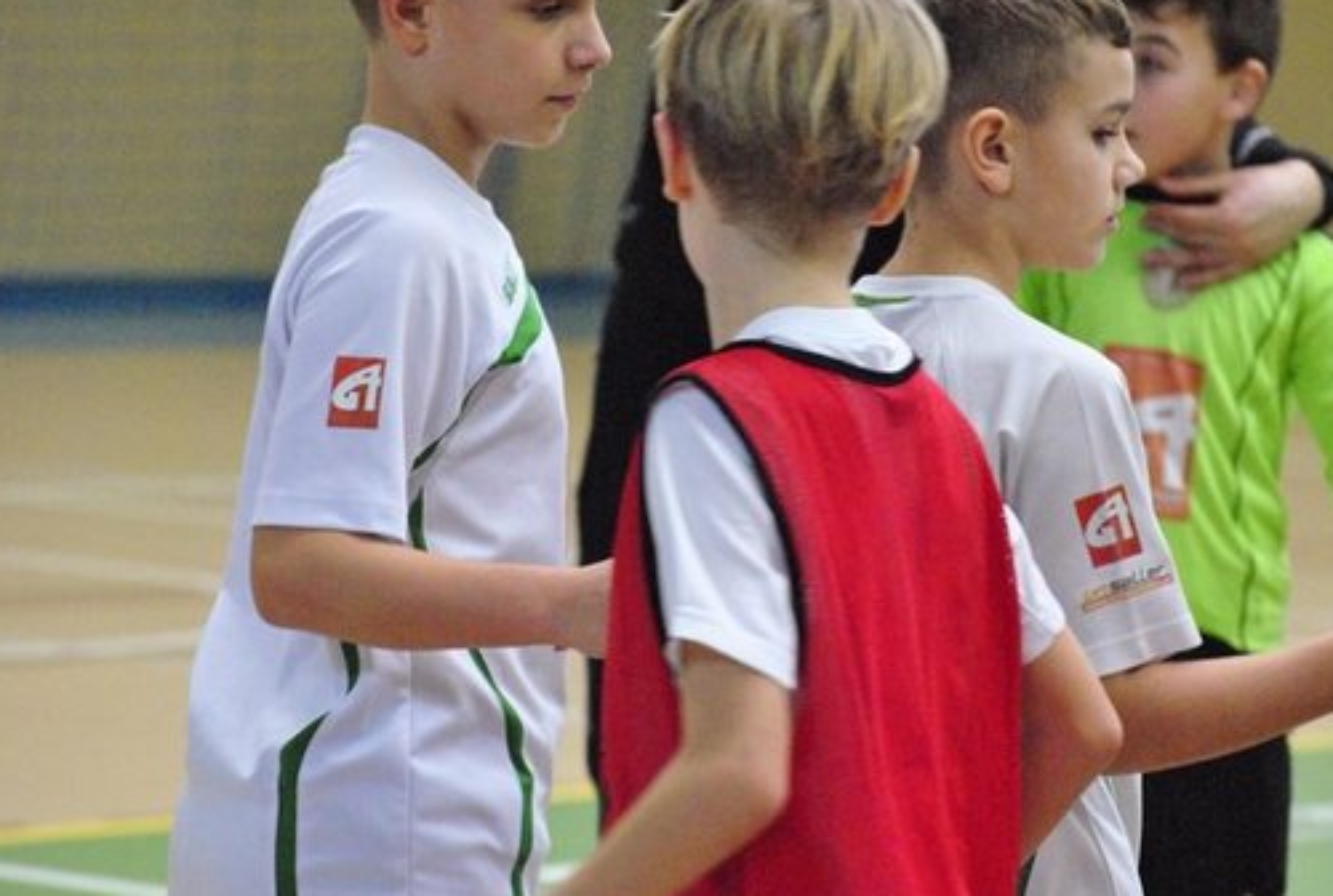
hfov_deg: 9.1
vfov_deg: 6.1
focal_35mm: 226
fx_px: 8388
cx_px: 757
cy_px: 437
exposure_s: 1/200
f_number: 5
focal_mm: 116
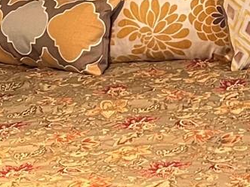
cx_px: 274
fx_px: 1162
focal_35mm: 161
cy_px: -27
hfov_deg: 12.1
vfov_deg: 9.1
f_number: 1.5
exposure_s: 1/60
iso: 500
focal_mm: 5.7
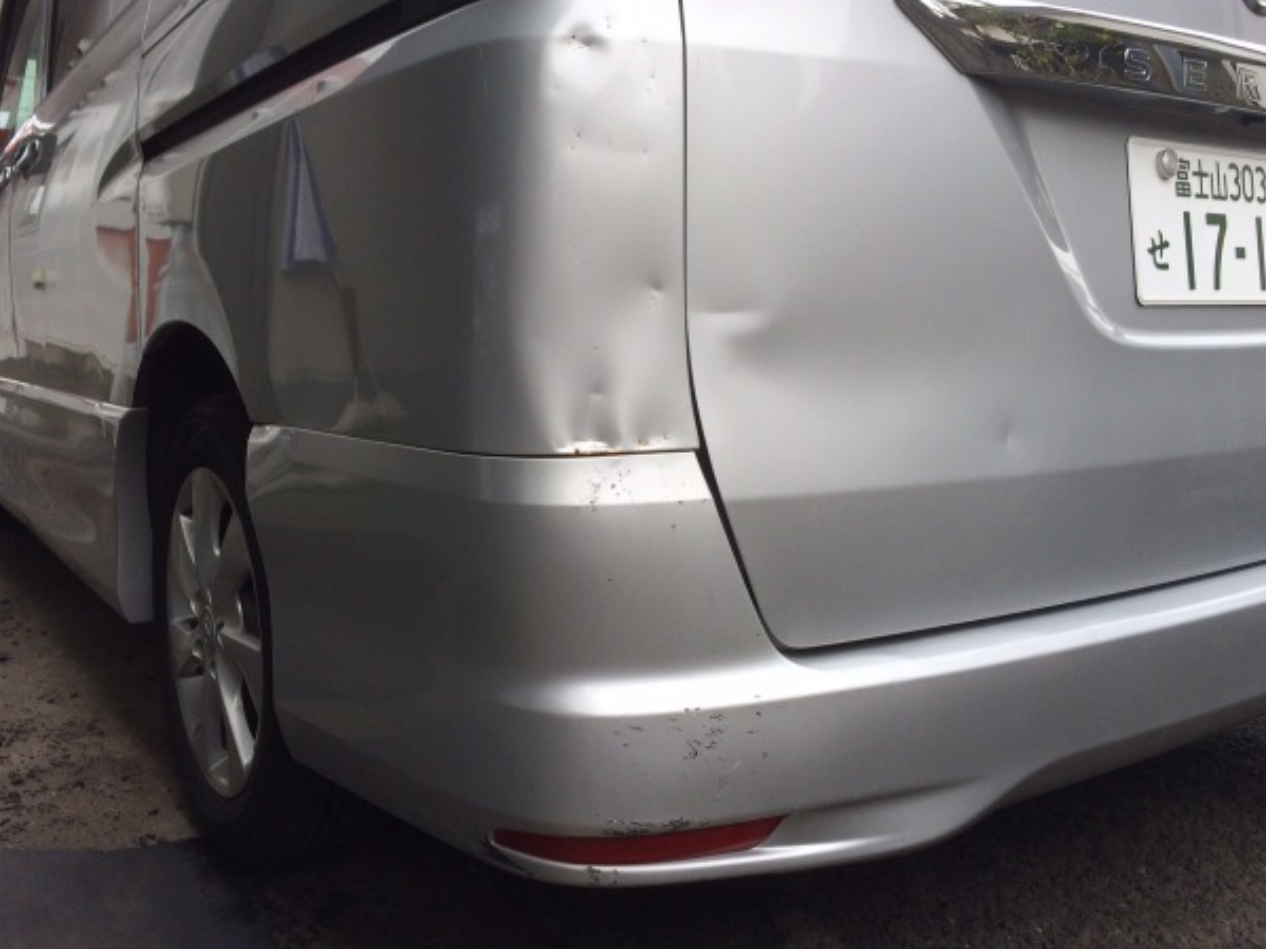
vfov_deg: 45.4
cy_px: 461
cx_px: 598
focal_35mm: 31
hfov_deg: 58.3
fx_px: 1134
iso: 32
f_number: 2.2
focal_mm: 4.15
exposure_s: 1/402
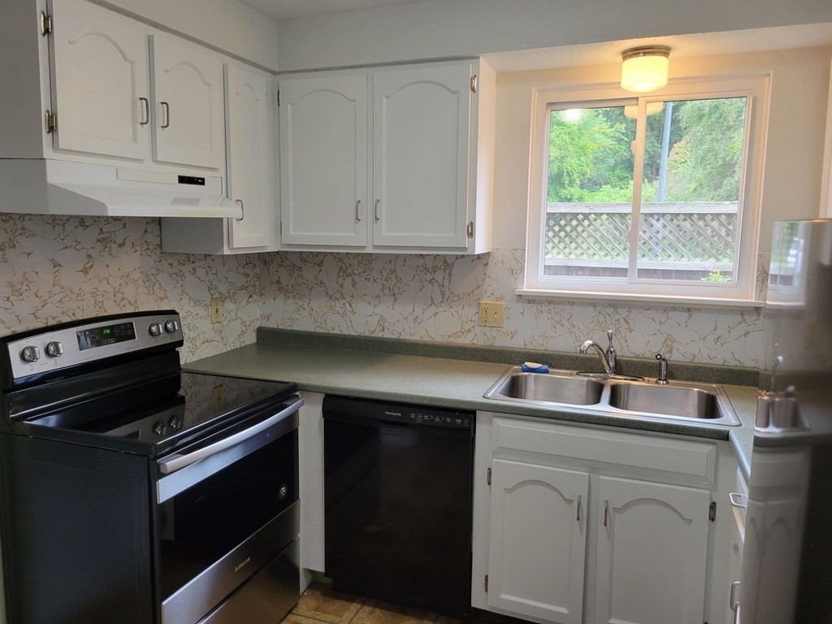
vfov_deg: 53.1
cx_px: 416
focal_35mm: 26
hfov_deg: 67.3
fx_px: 625
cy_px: 312
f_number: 1.8
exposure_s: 1/119
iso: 160
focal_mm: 5.4
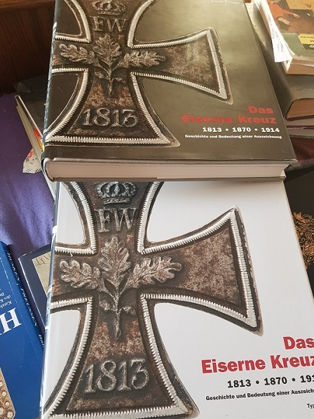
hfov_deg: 48.2
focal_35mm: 29
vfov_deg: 61.5
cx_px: 168
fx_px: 351
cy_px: 230
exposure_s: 1/22
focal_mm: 4.2
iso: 200
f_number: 1.7
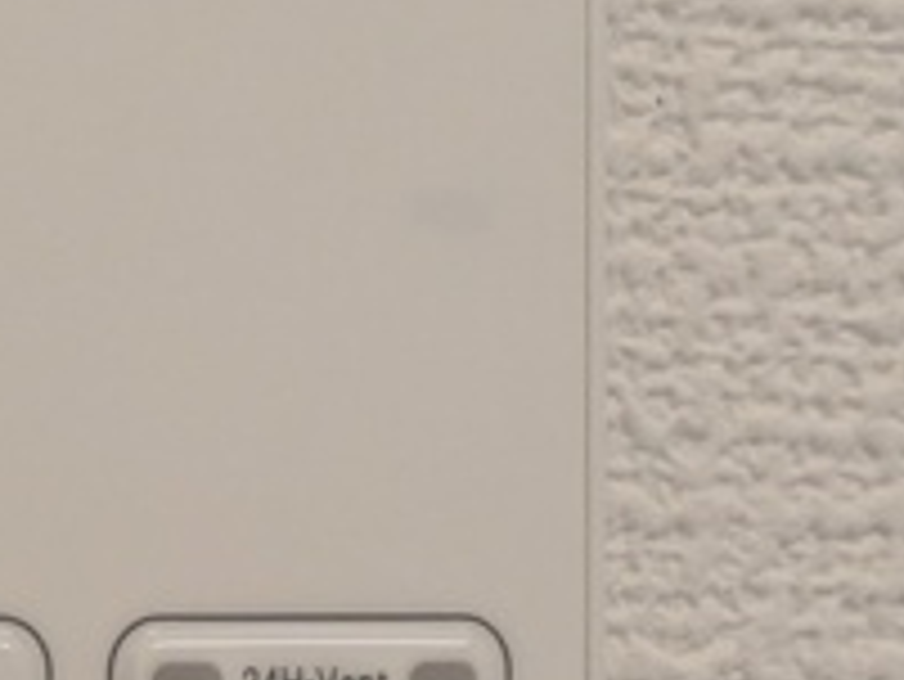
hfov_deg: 8.0
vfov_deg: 6.1
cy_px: 946
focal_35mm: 243
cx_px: -463
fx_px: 6350
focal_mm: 5.43
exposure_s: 1/120
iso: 108
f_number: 1.89
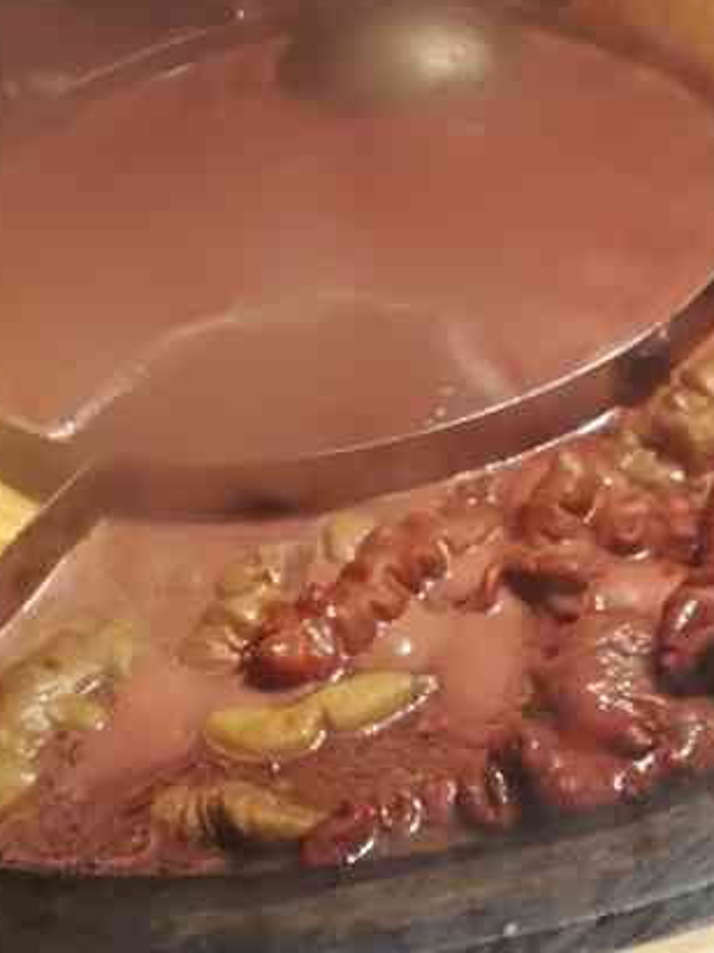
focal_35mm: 59
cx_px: 369
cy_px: 439
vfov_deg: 32.7
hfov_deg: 24.8
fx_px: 1623
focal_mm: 3.83
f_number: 2.2
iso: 80
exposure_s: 1/100
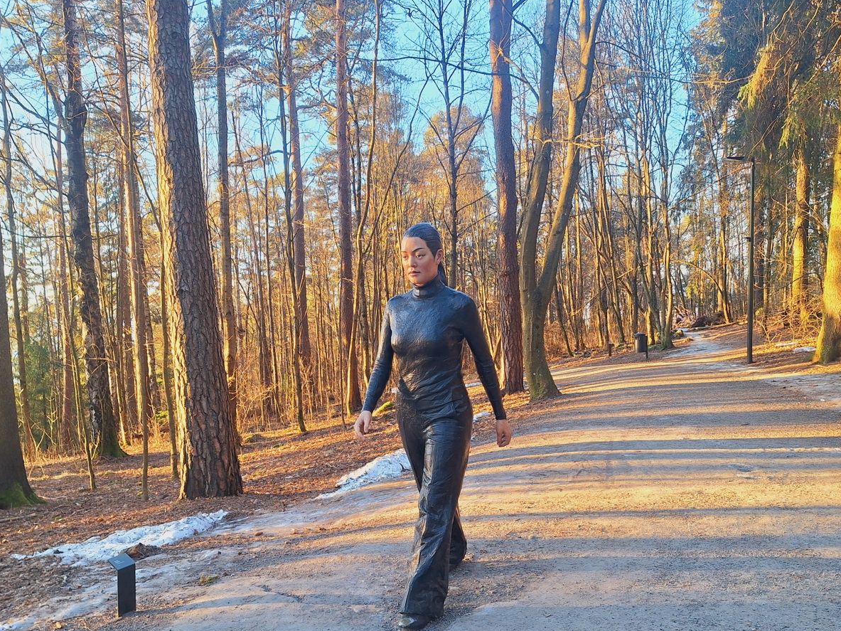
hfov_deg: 63.3
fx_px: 680
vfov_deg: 49.5
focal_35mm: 28
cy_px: 368
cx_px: 375
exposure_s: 1/100
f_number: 1.8
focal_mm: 5.54
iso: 50
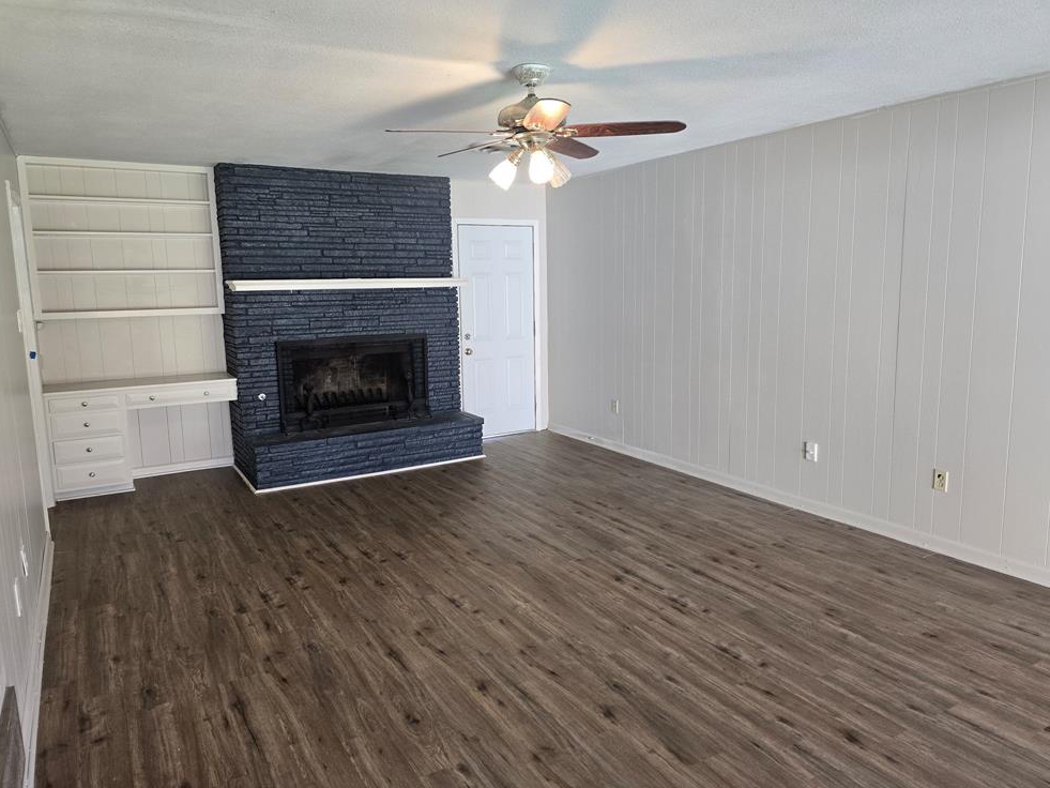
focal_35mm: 24
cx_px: 519
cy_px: 394
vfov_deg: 56.8
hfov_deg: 71.6
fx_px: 728
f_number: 1.7
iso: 250
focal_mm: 6.3
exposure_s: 1/120
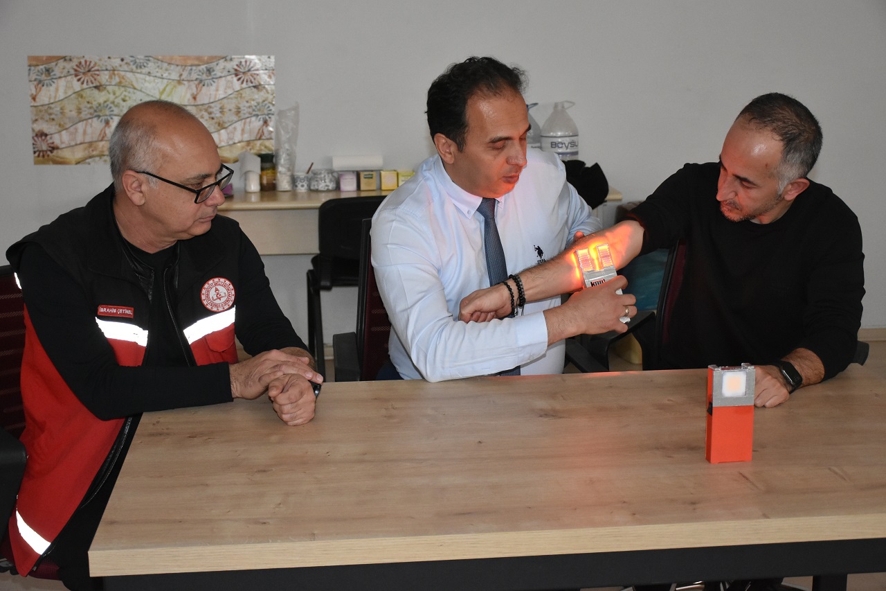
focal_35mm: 52
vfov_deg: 25.7
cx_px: 443
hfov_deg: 37.9
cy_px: 296
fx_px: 1292
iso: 2800
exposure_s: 1/60
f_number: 4.2
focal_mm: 35
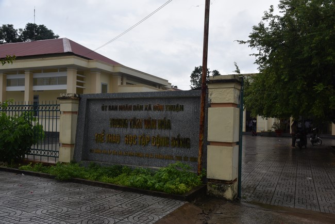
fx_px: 298
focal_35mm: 32
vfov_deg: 41.2
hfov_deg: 58.7
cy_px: 112
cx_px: 168
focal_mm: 32
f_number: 8
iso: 200
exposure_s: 1/250
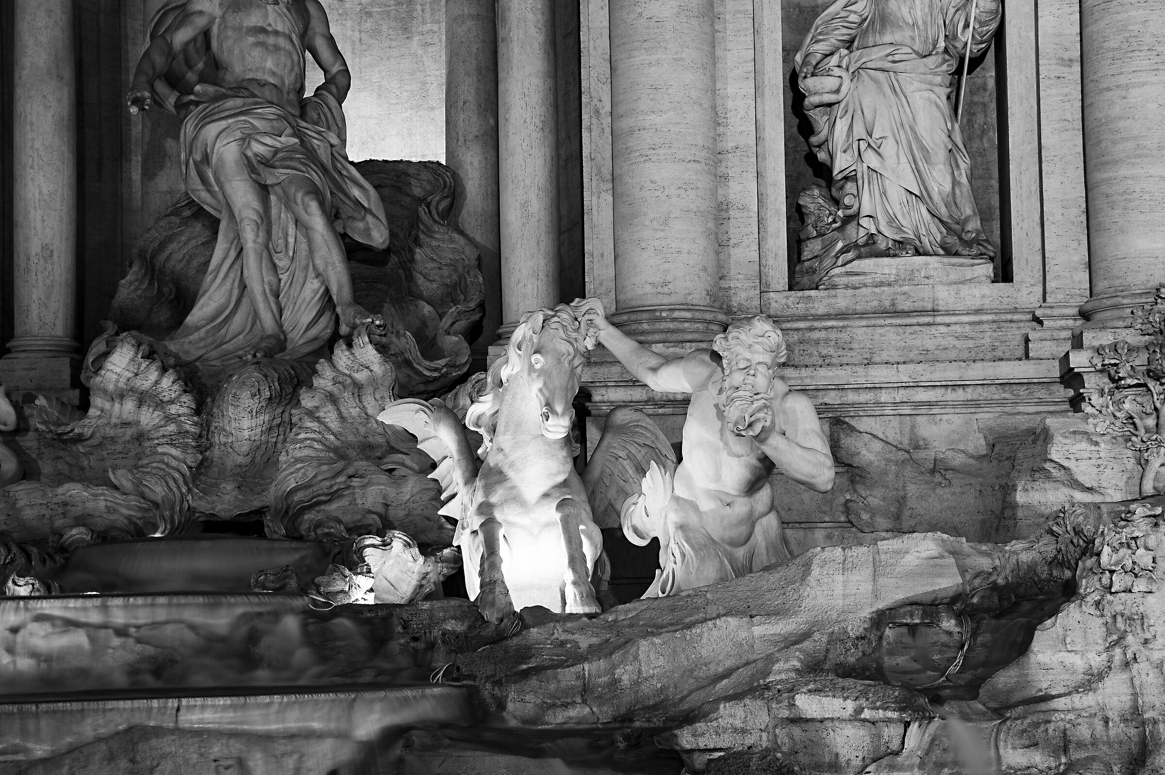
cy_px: 388
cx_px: 582
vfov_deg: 19.4
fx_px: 2264
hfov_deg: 28.9
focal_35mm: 70
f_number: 9
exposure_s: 3
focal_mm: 70
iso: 200
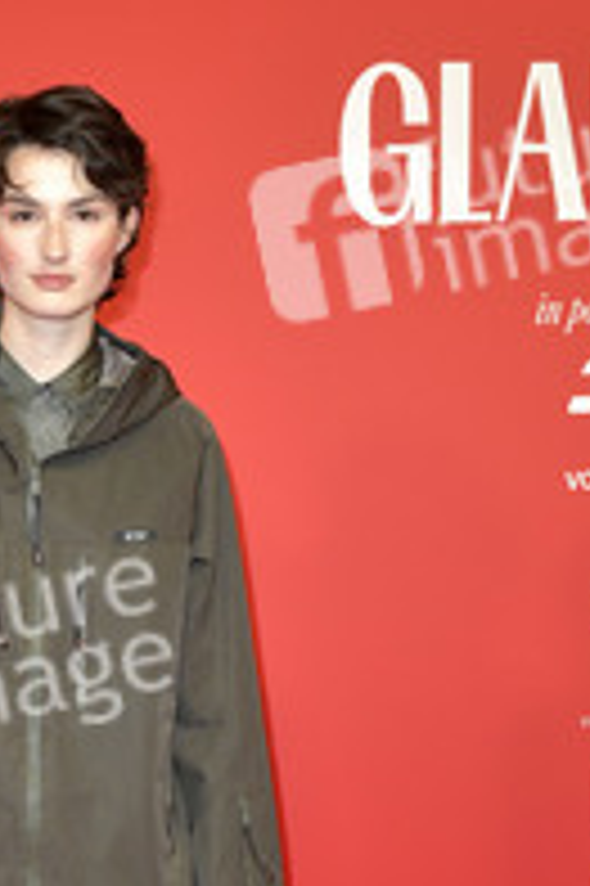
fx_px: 1453
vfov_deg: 31.4
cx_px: 72
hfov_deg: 22.5
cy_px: 890
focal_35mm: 59
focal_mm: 29
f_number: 6.3
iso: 1600
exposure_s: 1/250
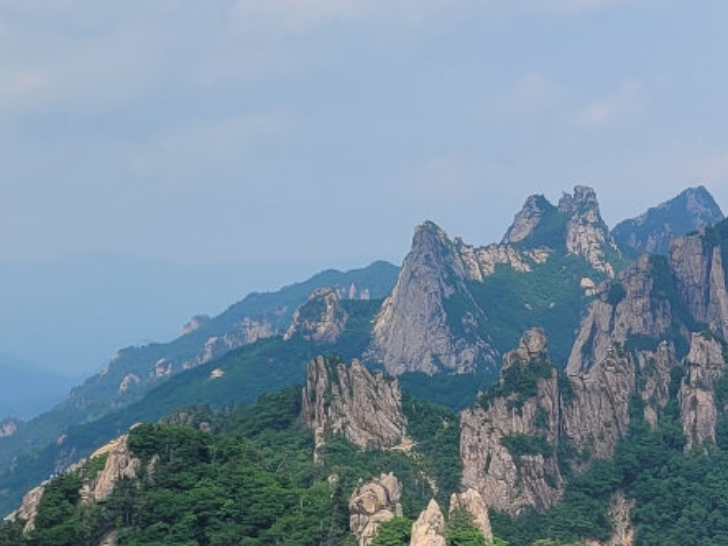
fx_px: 1976
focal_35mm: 94
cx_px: 1053
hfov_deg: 18.7
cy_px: 332
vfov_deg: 15.7
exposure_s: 1/2701
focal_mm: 5.4
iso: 40
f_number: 1.8
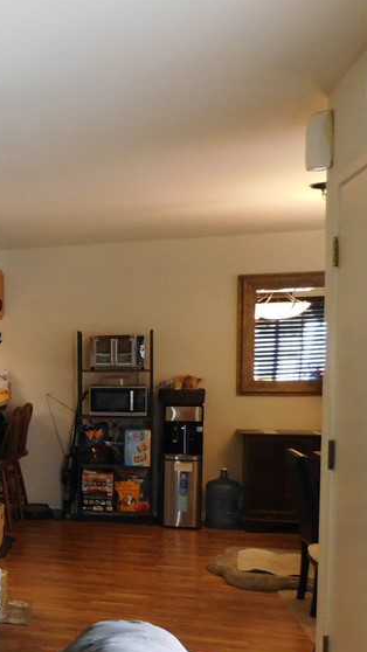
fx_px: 796
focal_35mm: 46
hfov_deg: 21.3
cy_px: 407
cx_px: -203
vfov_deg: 44.2
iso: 320
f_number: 3
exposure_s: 1/30
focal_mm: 4
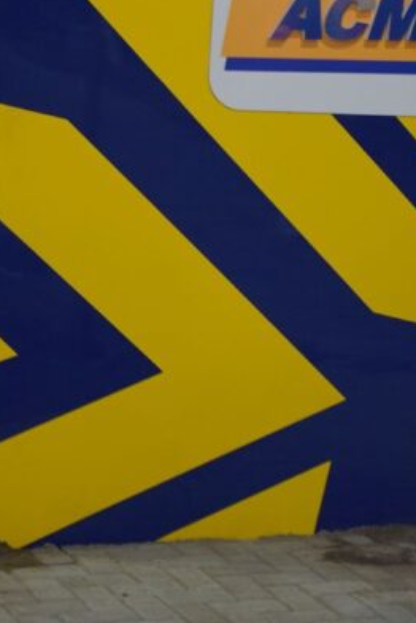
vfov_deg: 17.1
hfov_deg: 11.5
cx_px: 261
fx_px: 2063
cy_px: 146
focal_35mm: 119
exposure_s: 1/60
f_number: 4.8
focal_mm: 42
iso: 1100
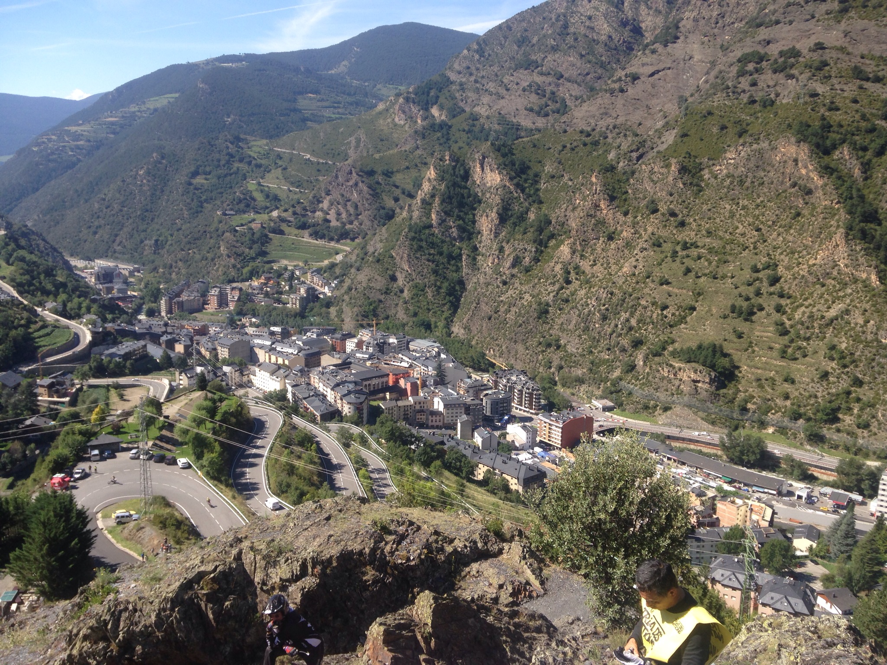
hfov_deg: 55.4
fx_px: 846
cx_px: 444
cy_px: 332
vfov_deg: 42.9
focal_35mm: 33
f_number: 2.4
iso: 50
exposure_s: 1/847
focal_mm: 4.12
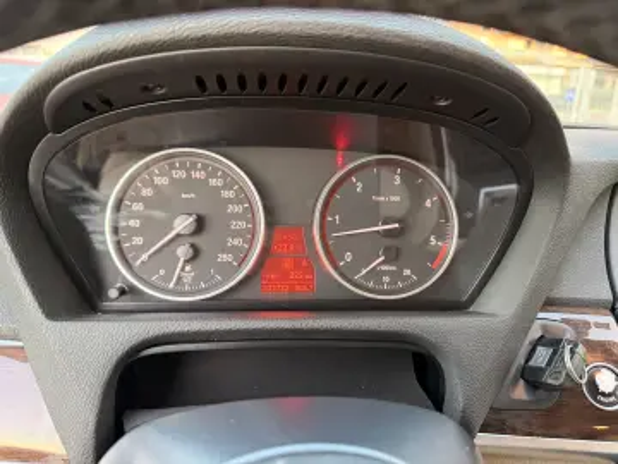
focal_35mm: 24
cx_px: 309
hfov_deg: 71.6
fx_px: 428
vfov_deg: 56.8
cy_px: 232
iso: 800
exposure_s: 1/60
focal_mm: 6.76
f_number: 1.78
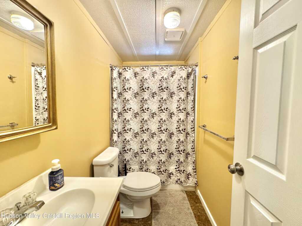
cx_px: 151
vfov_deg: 85.7
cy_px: 113
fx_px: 122
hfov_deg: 102.1
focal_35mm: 14
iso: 400
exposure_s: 1/60
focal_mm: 2.22
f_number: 2.2
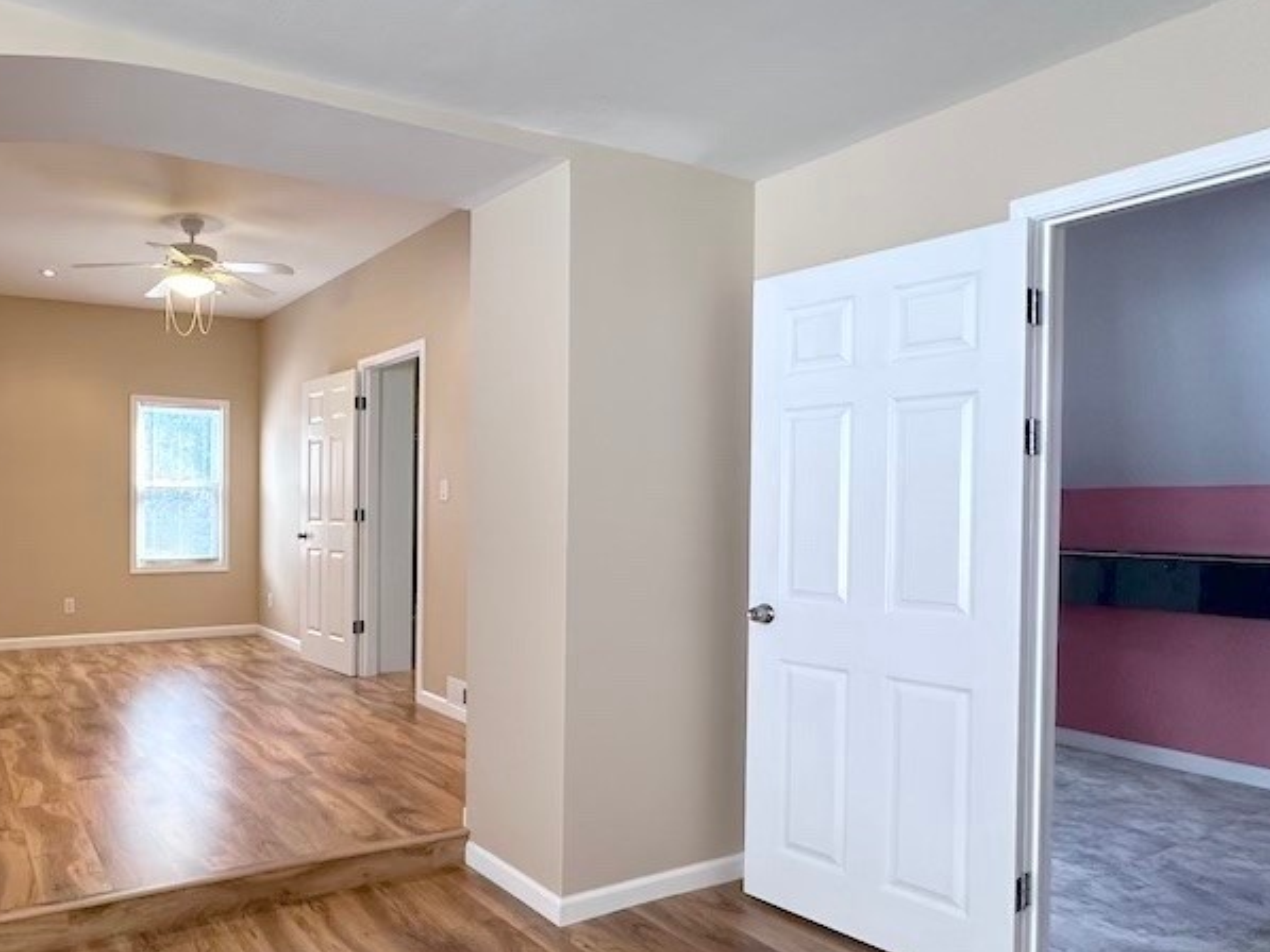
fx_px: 881
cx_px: 374
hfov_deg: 68.5
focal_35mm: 24
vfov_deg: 56.7
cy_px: 518
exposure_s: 1/120
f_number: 2.2
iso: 250
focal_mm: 2.22
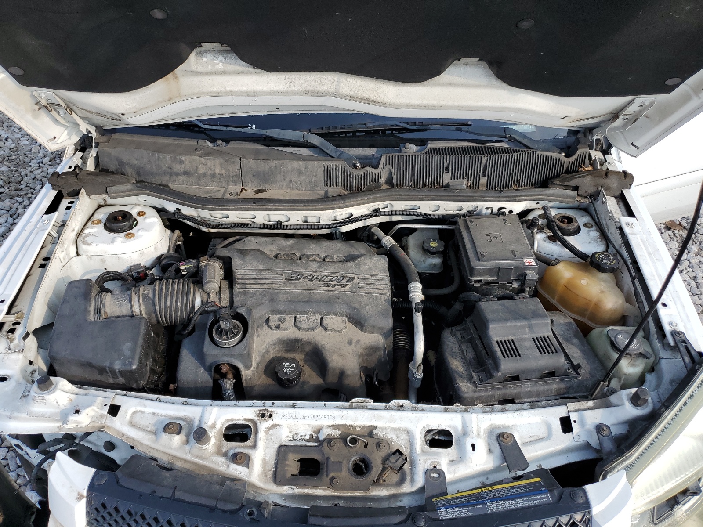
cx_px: 352
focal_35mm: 26
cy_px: 264
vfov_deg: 53.1
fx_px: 528
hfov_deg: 67.3
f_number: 1.5
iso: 50
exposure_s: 1/1429
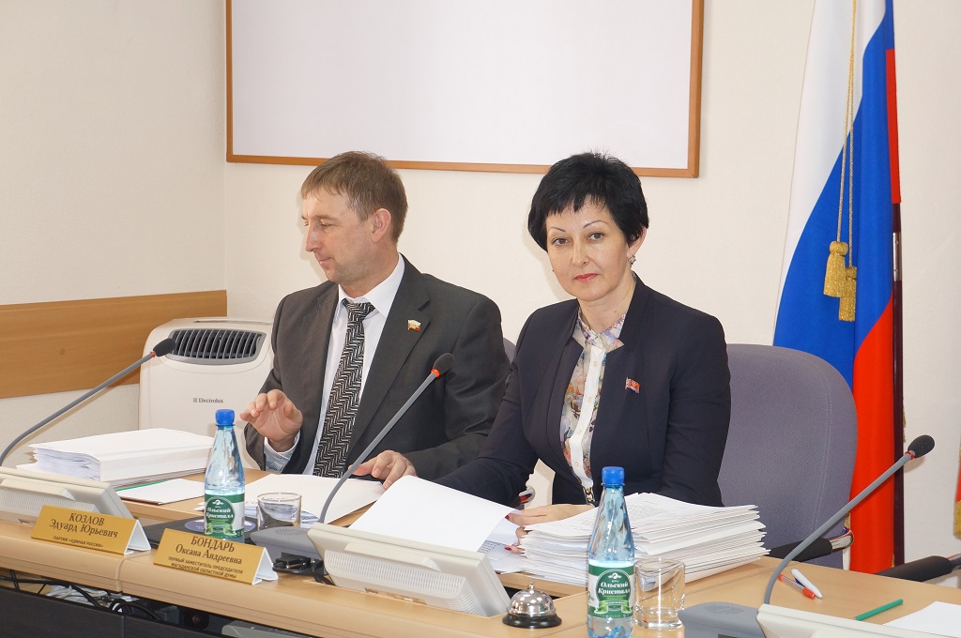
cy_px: 319
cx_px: 480
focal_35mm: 82
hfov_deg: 24.6
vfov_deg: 16.5
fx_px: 2199
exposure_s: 1/160
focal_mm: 55
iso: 1000
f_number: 5.6
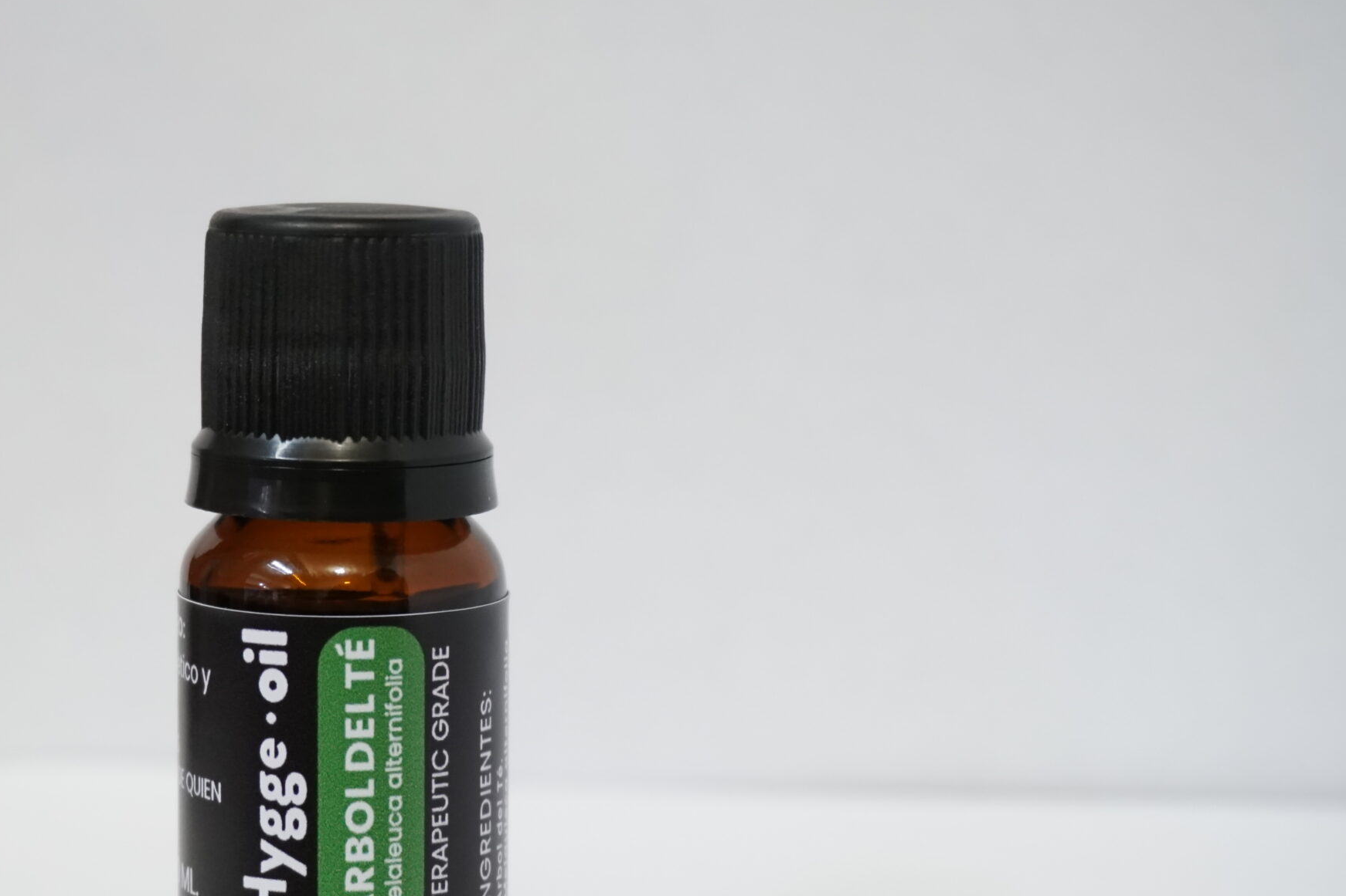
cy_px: 561
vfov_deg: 14.1
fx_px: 3626
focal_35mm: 97
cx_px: 401
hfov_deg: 20.9
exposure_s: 1/80
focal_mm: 44
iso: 3200
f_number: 5.6
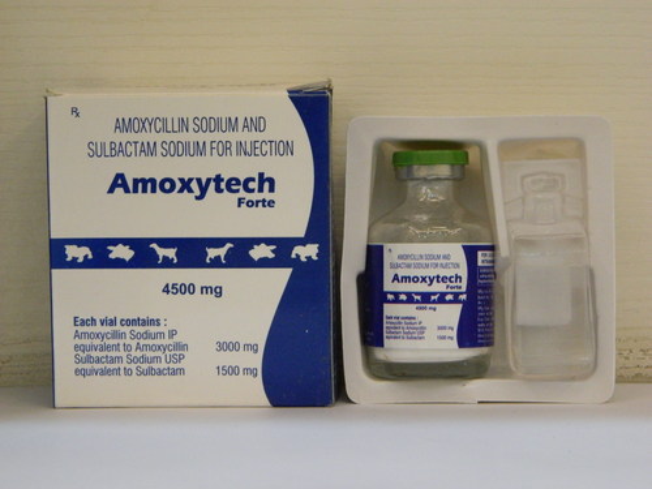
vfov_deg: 14.4
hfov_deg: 19.1
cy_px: 244
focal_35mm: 103
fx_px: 1940
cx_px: 326
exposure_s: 1/20
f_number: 4.5
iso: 400
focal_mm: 18.6
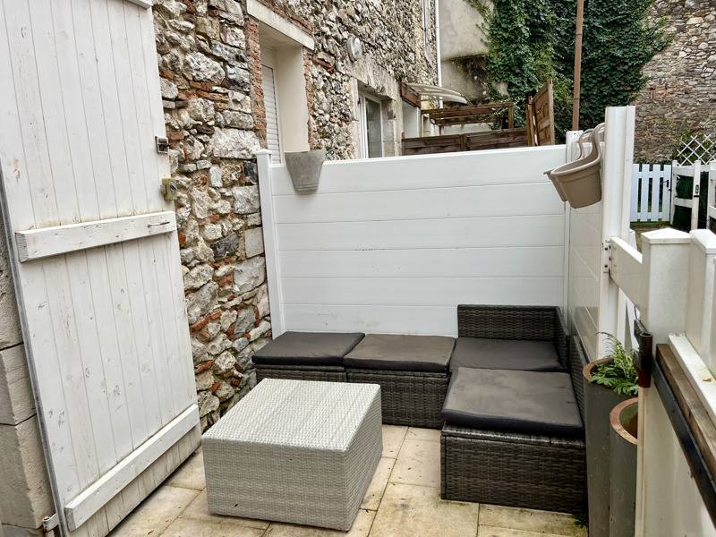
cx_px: 358
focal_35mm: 26
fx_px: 538
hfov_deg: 67.3
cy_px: 268
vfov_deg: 53.1
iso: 64
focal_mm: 5.1
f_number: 1.6
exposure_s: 1/100
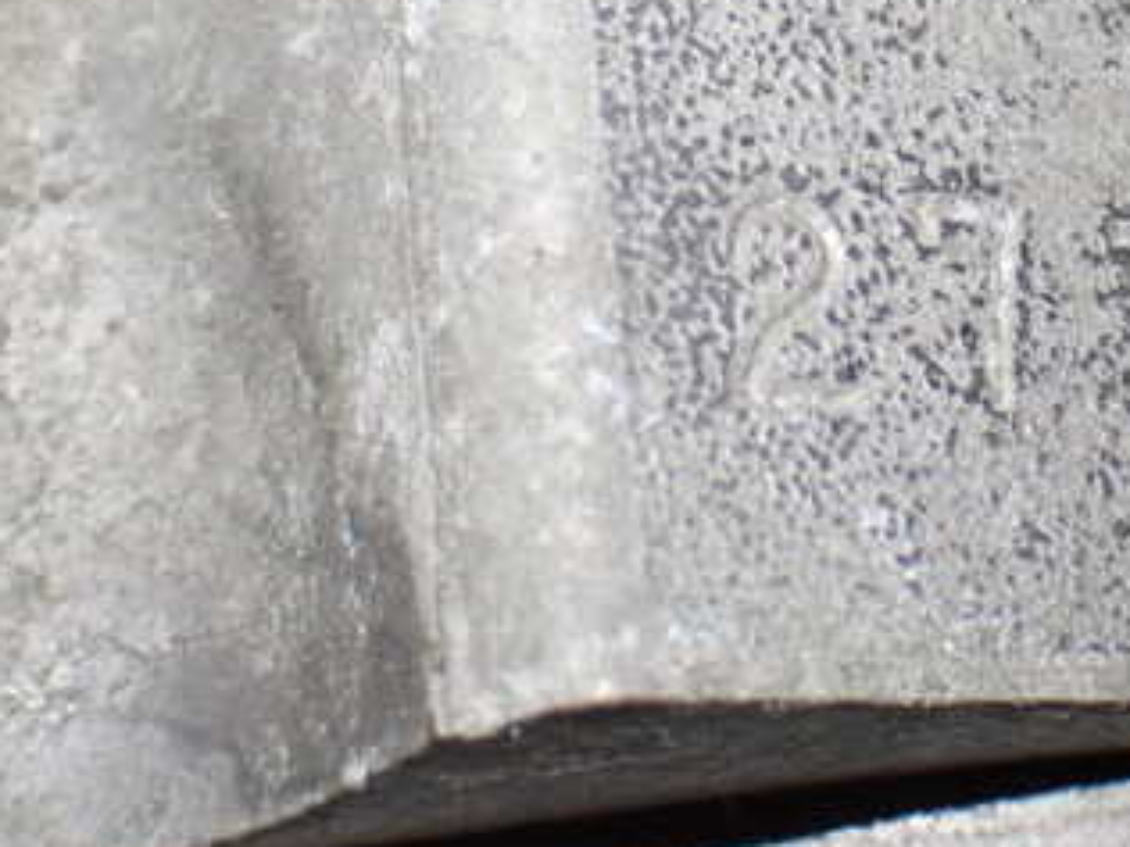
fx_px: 3591
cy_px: 122
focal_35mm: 110
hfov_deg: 17.6
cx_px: 1055
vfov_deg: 13.4
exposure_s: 1/60
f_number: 3.5
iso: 800
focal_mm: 10.35
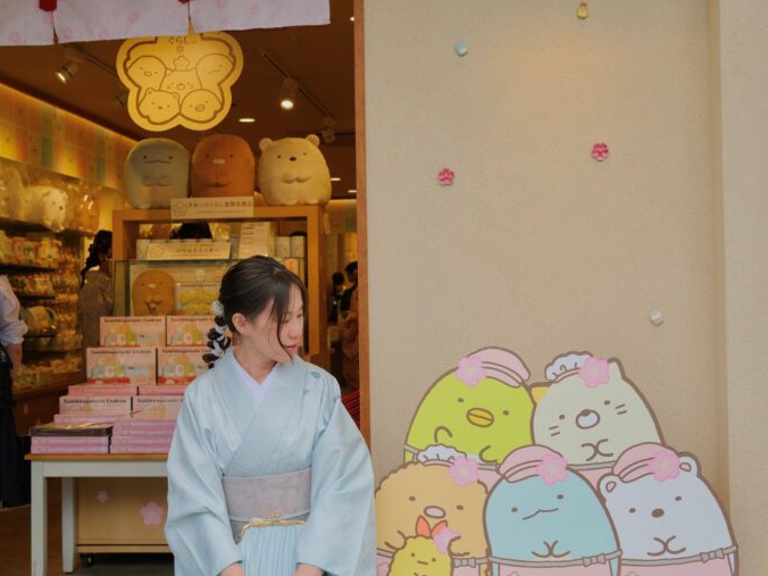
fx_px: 1131
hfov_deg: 37.5
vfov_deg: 28.6
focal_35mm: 51
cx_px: 385
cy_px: 270
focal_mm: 23.5
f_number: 4
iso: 400
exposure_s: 1/600
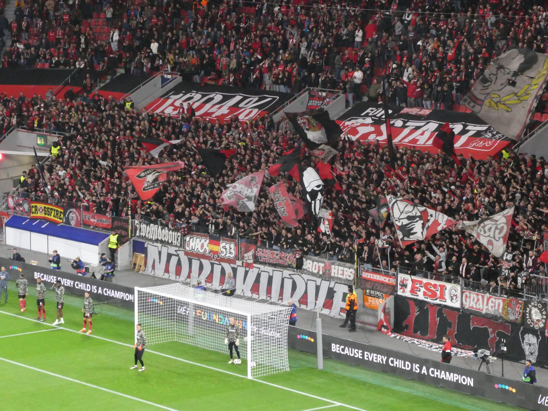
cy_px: 206
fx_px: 2137
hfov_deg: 14.6
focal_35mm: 135
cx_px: 274
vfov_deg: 11.0
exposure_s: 1/125
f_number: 5.3
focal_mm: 24.2
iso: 1250
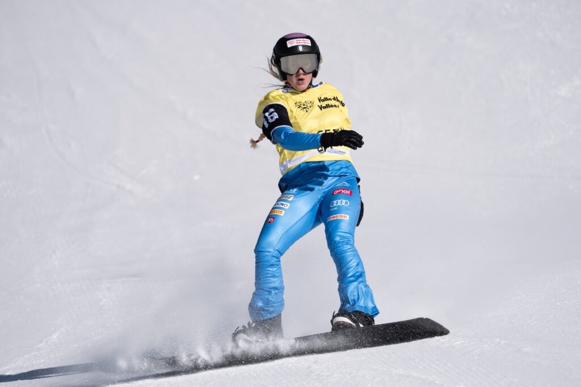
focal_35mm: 600
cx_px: 290
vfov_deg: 2.3
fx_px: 9684
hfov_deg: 3.4
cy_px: 194
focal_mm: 600
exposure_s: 1/2000
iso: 250
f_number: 6.3
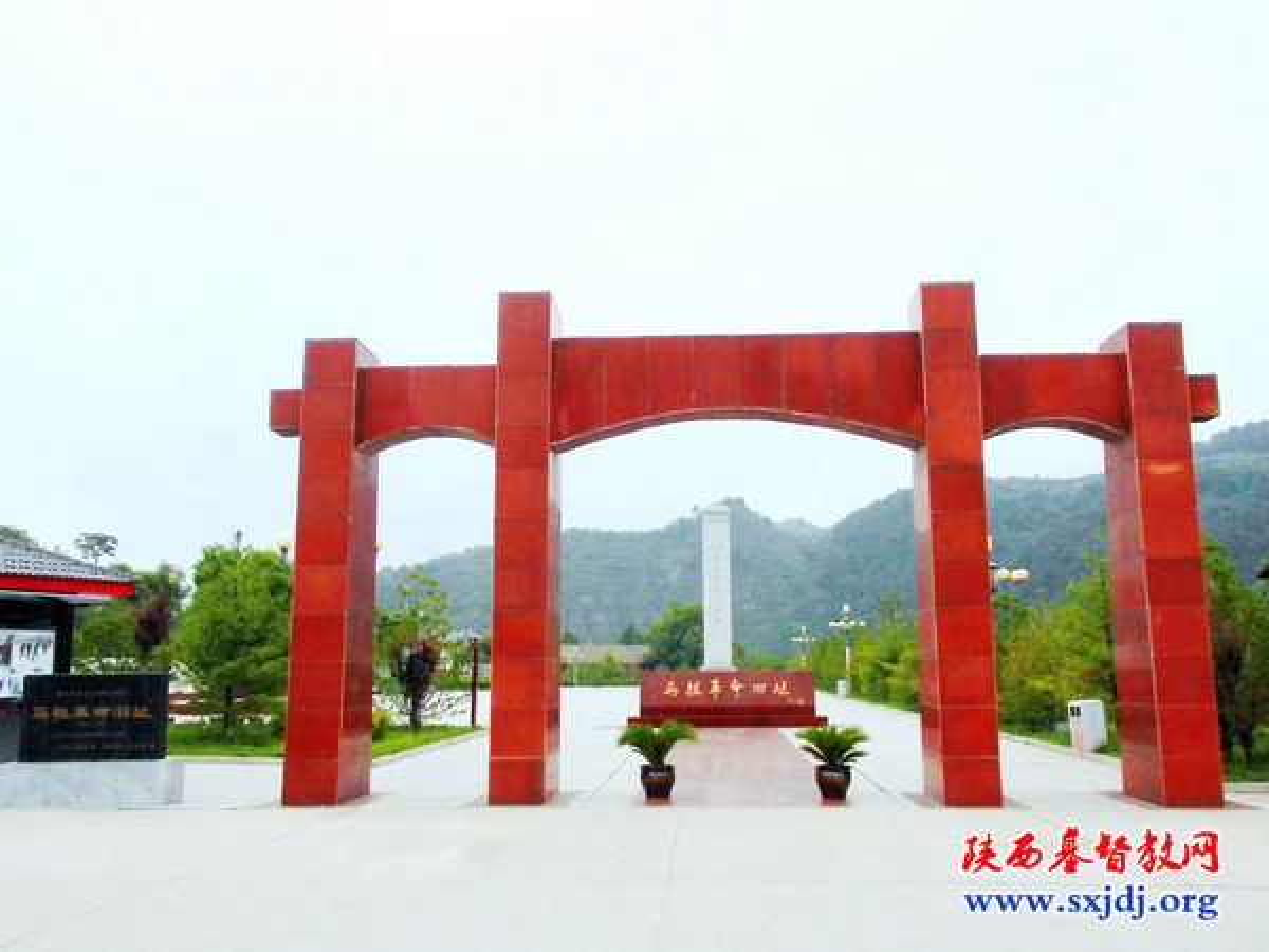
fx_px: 1136
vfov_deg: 45.4
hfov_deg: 58.4
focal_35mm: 31
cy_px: 476
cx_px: 634
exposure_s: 1/125
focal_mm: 5.47
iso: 125
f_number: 9.37
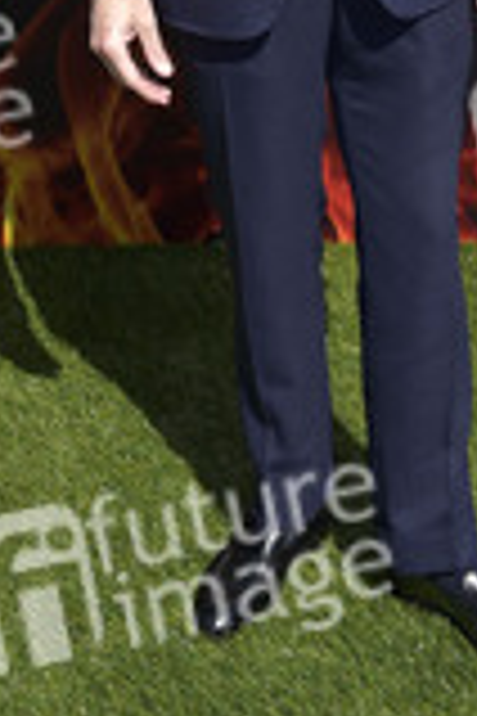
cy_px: -104
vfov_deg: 21.7
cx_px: 295
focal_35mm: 88
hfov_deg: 15.5
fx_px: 1749
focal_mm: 35
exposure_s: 1/250
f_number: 8
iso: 200
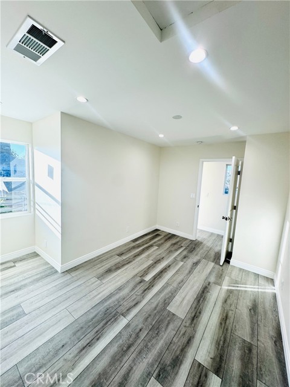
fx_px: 156
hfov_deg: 85.7
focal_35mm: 14
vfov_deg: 102.1
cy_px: 194
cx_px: 145
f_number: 2.2
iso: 40
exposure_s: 1/134
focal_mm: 2.22
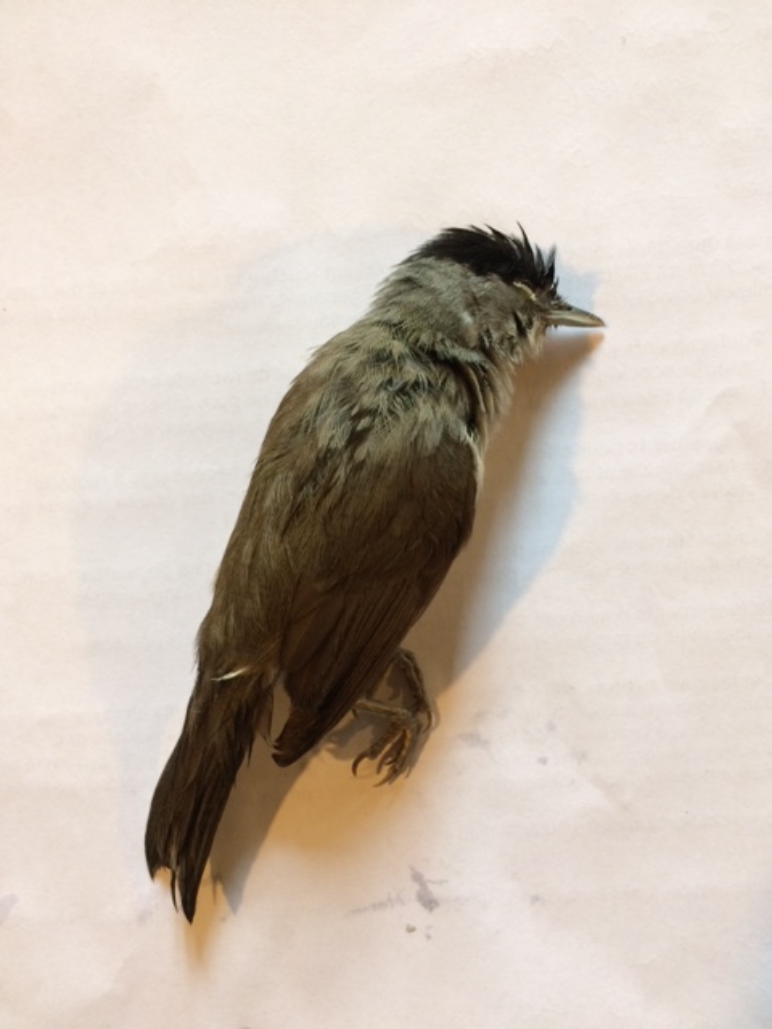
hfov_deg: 48.2
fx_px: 862
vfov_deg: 61.7
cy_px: 514
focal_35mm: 29
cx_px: 386
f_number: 2.2
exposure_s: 1/33
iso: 100
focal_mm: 4.15
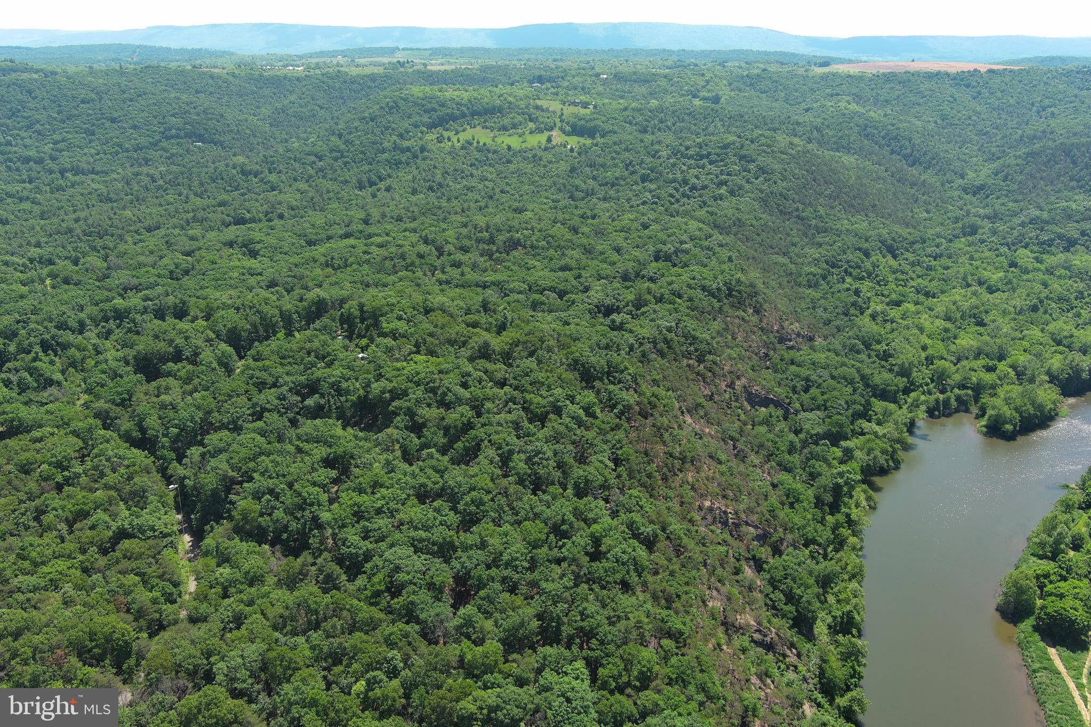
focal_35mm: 29
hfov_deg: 63.7
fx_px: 879
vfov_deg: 45.0
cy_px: 364
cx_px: 546
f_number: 2.8
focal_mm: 10.57
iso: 100
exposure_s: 1/628
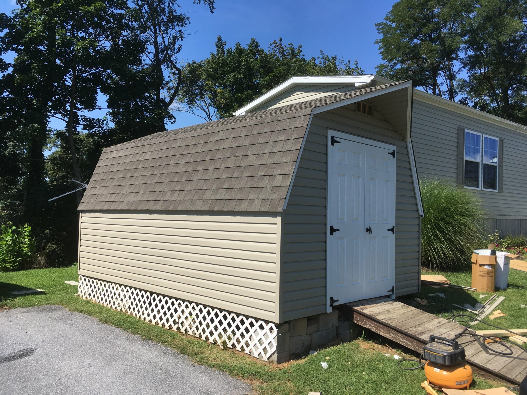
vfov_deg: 48.2
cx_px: 264
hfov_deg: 61.7
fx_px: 442
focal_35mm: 29
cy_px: 198
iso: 25
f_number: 2.2
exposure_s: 1/1832
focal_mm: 4.15
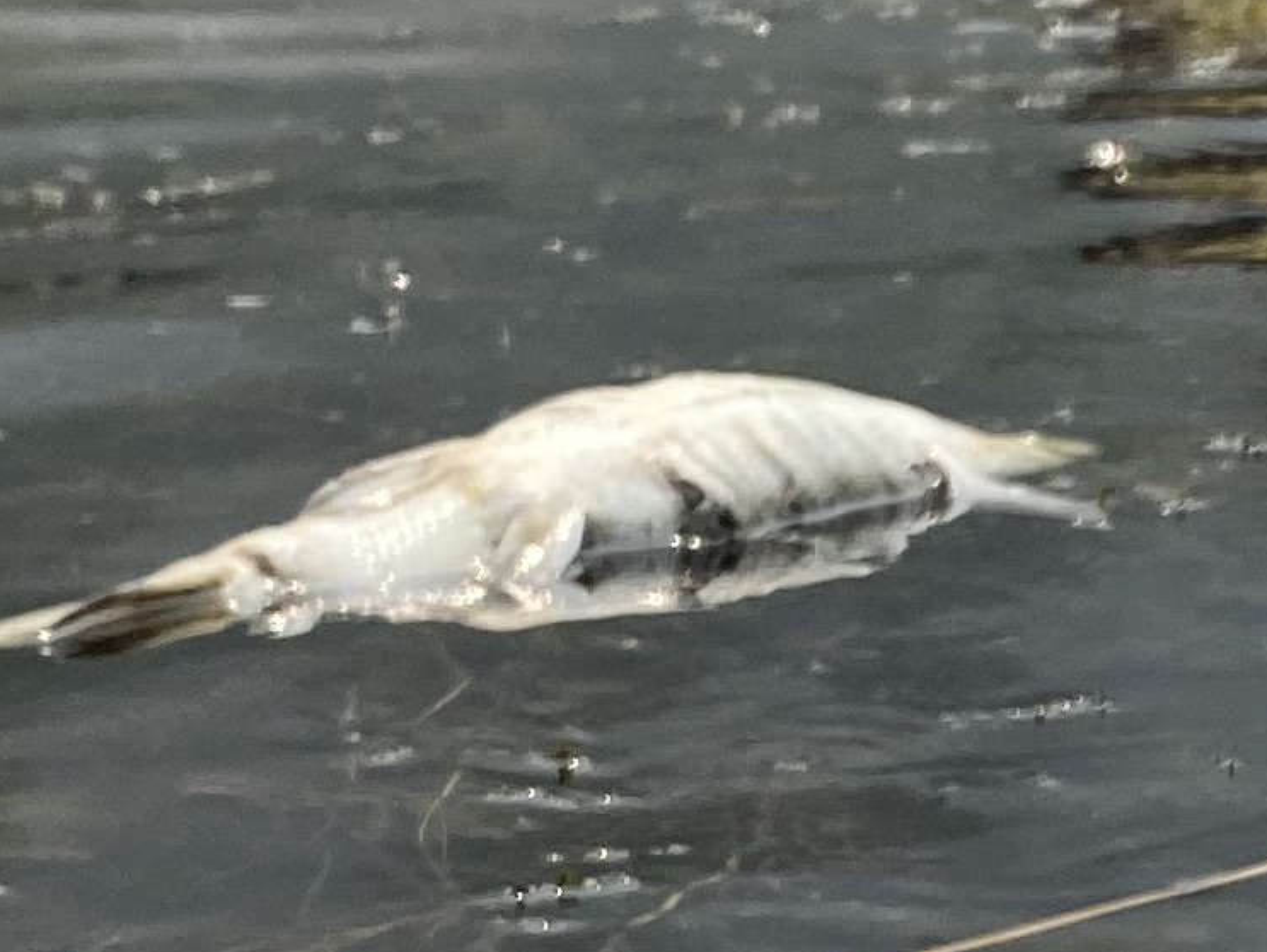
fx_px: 5163
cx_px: 1879
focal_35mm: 141
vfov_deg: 10.4
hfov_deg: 13.2
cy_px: 1100
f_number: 1.8
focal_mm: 4.25
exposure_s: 1/2688
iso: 32
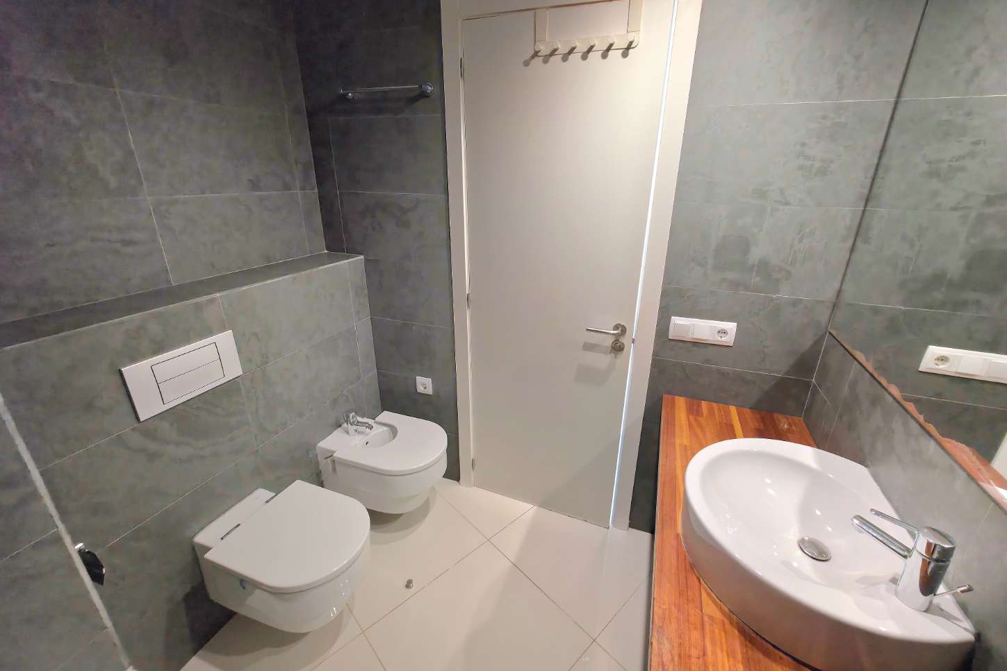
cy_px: 334
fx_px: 392
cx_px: 516
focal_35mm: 14
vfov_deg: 81.2
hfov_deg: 104.2
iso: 160
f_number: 1.9
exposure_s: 1/25.1
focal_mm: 2.2
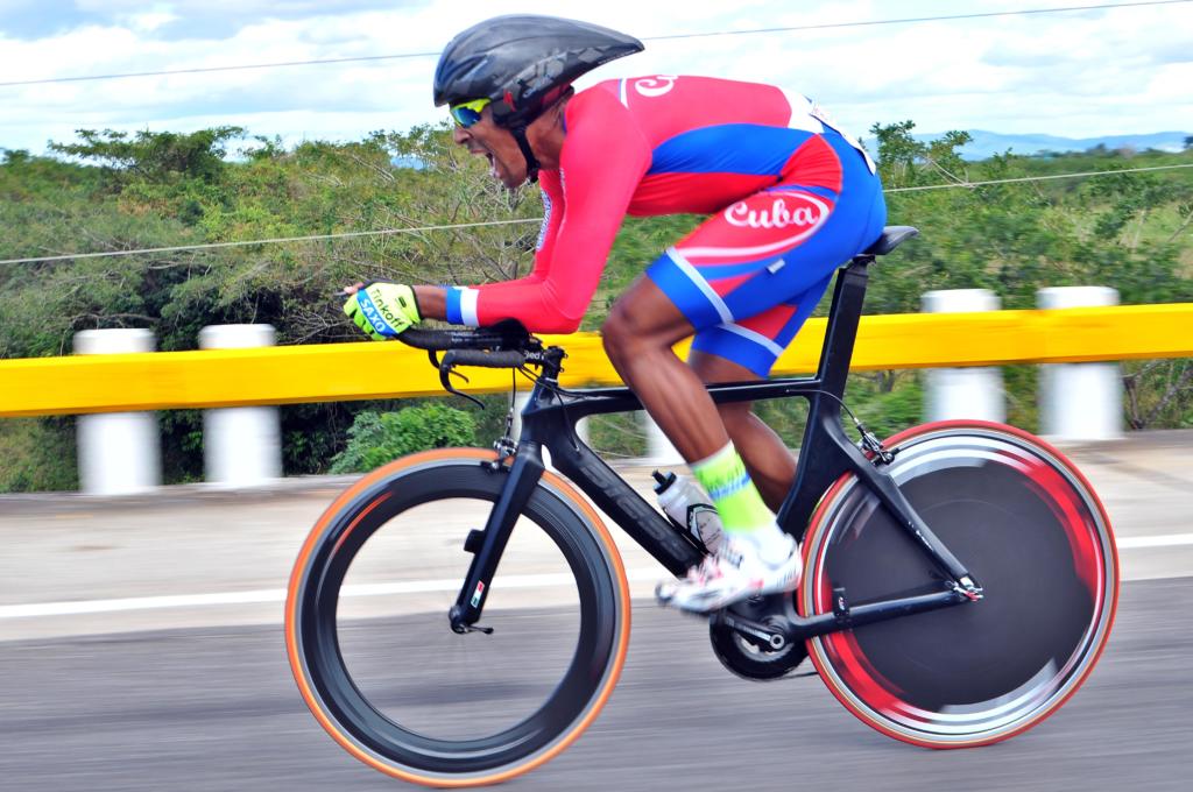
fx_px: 1440
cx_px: 596
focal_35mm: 44
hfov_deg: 45.0
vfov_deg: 30.8
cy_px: 396
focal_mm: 29
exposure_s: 1/80
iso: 200
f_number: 14
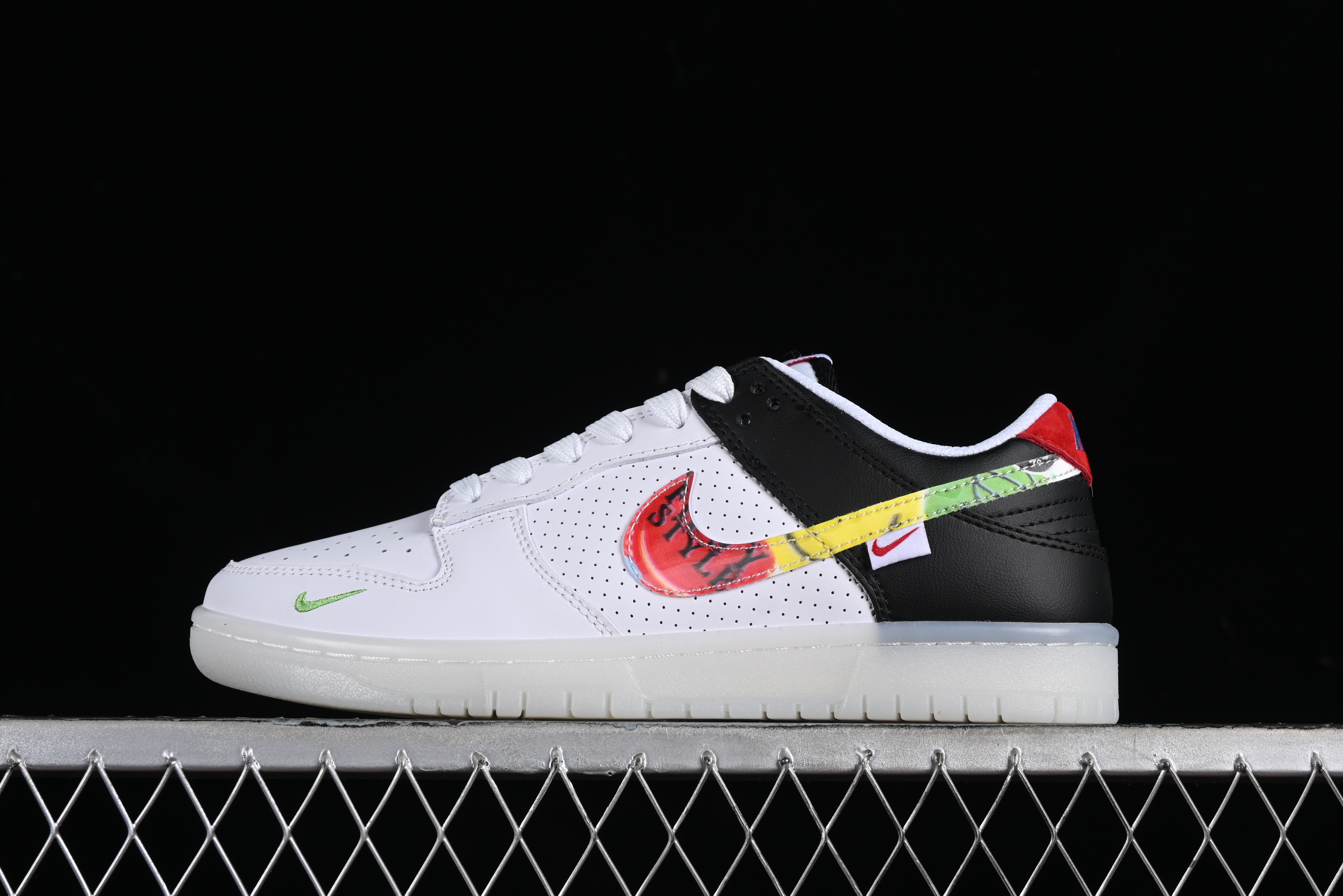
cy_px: 448
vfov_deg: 18.2
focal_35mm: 75
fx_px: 2798
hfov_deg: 27.0
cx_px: 672
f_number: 8
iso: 160
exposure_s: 1/80
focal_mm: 50
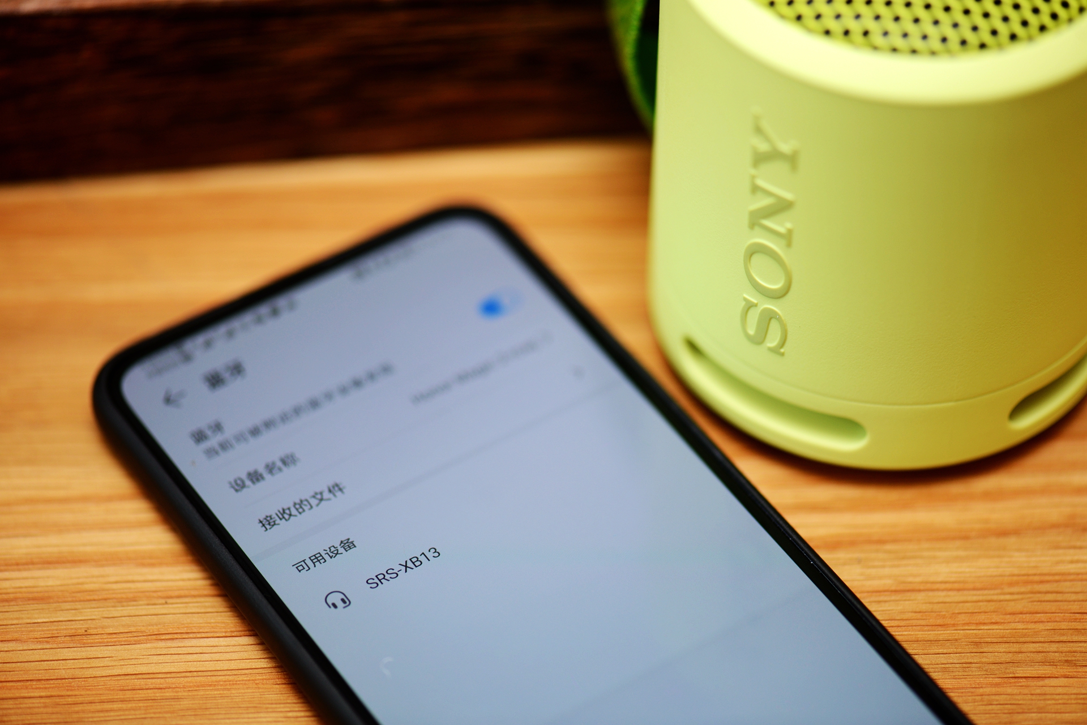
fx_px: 3171
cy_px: 362
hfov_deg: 19.5
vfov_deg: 13.0
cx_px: 544
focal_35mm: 105
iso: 160
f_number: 3.2
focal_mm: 105
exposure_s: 1/80
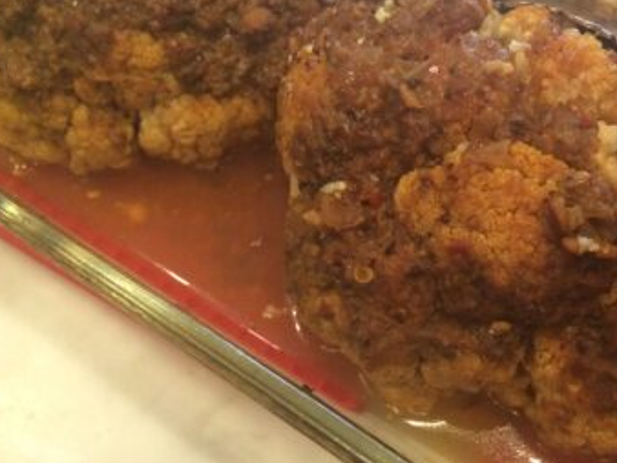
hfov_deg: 44.0
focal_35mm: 42
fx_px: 749
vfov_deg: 34.1
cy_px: 151
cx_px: 424
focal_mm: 4.15
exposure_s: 1/30
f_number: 2.2
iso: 250
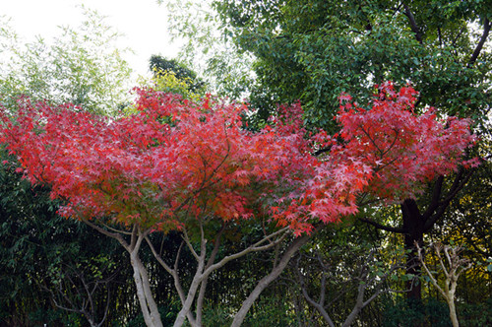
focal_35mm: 30
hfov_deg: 62.0
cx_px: 246
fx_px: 409
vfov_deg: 43.5
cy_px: 164
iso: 125
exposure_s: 1/60
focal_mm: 20
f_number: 4
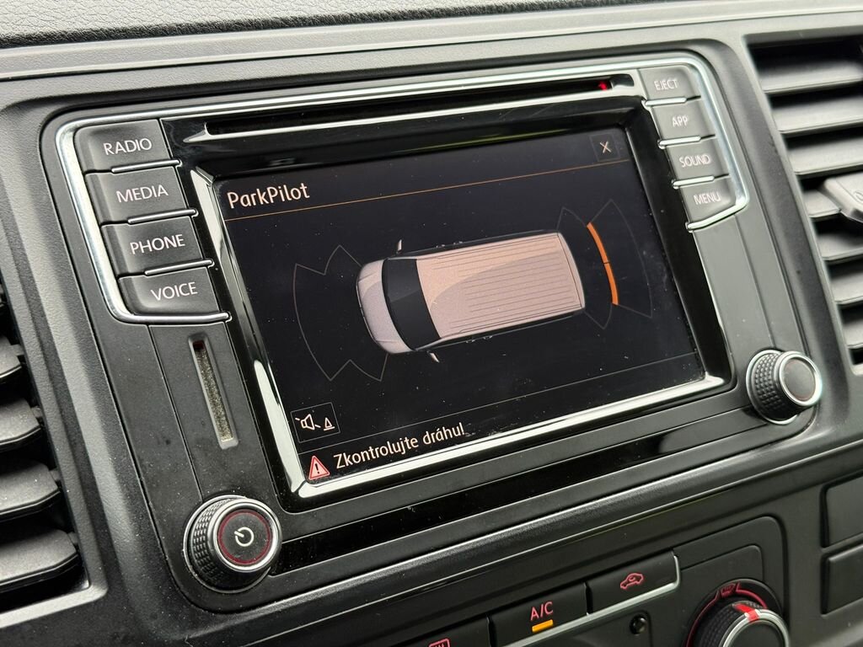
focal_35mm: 48
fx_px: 1197
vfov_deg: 30.3
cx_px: 432
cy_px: 324
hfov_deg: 39.7
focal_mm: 6.76
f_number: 1.78
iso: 250
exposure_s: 1/50
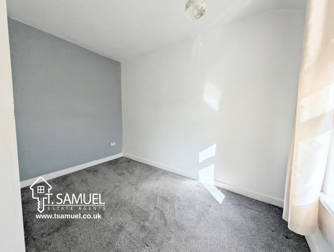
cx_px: 167
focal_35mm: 12
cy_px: 126
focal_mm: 2.23
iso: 46
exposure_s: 1/1650
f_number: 1.95
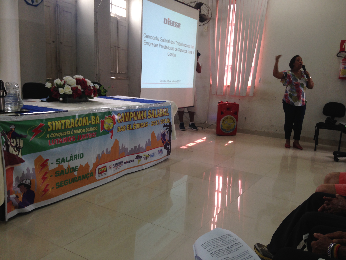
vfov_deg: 42.9
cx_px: 173
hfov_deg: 55.4
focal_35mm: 33
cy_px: 130
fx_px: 330
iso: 50
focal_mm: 4.12
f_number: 2.4
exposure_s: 1/40
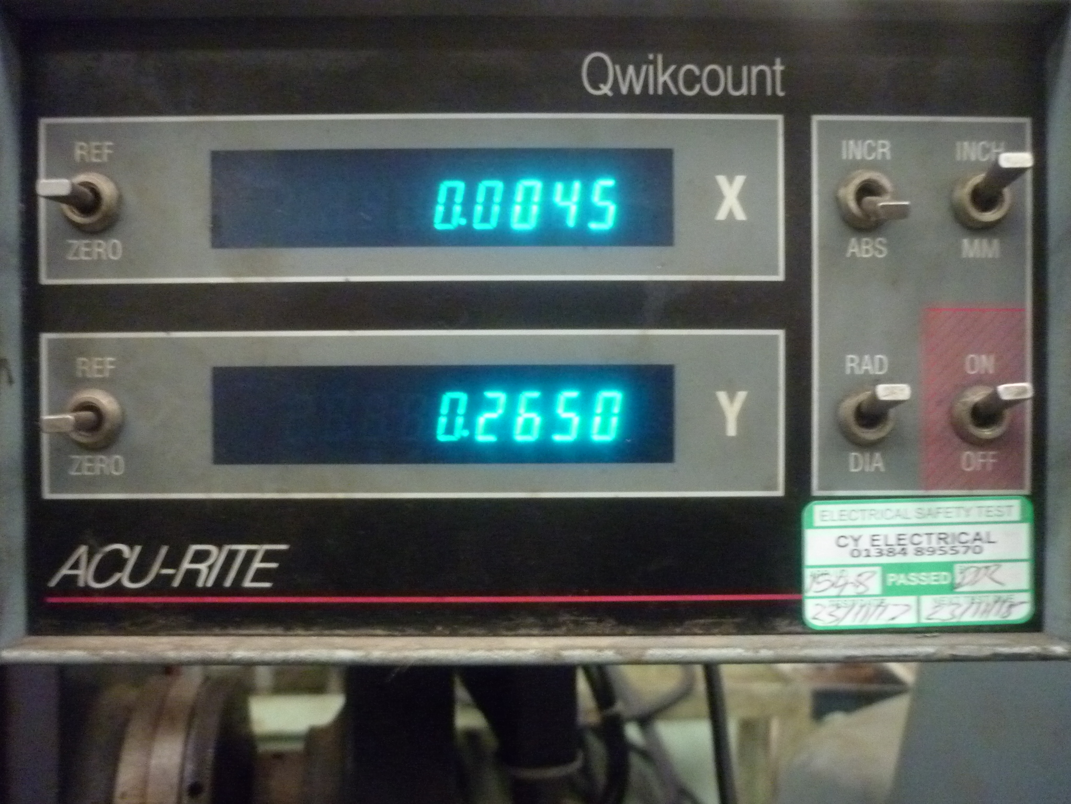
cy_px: 402
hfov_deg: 55.4
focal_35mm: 33
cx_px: 536
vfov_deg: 42.9
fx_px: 1021
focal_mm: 5.5
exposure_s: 1/15
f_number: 2.8
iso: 800
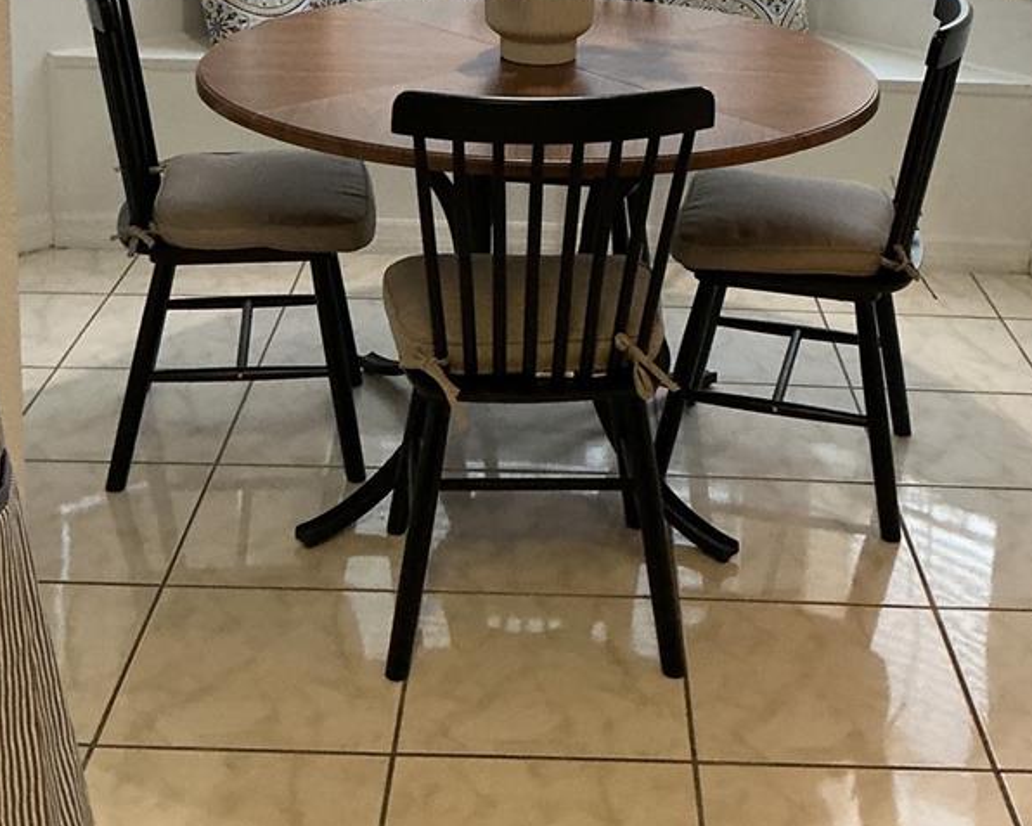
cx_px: 563
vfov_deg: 25.1
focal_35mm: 57
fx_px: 1741
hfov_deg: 33.0
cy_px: -40
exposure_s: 1/60
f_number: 1.8
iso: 160
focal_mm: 3
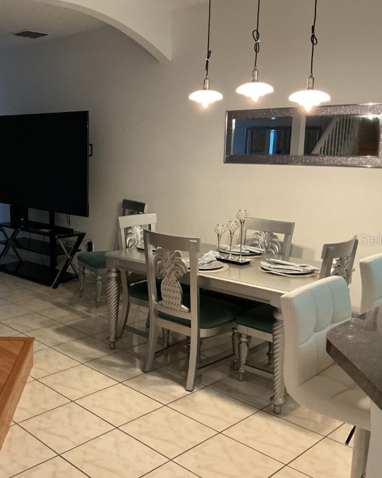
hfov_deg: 38.2
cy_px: 239
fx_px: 537
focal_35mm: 38
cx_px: 98
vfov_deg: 47.9
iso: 250
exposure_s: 1/40
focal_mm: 3
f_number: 1.8
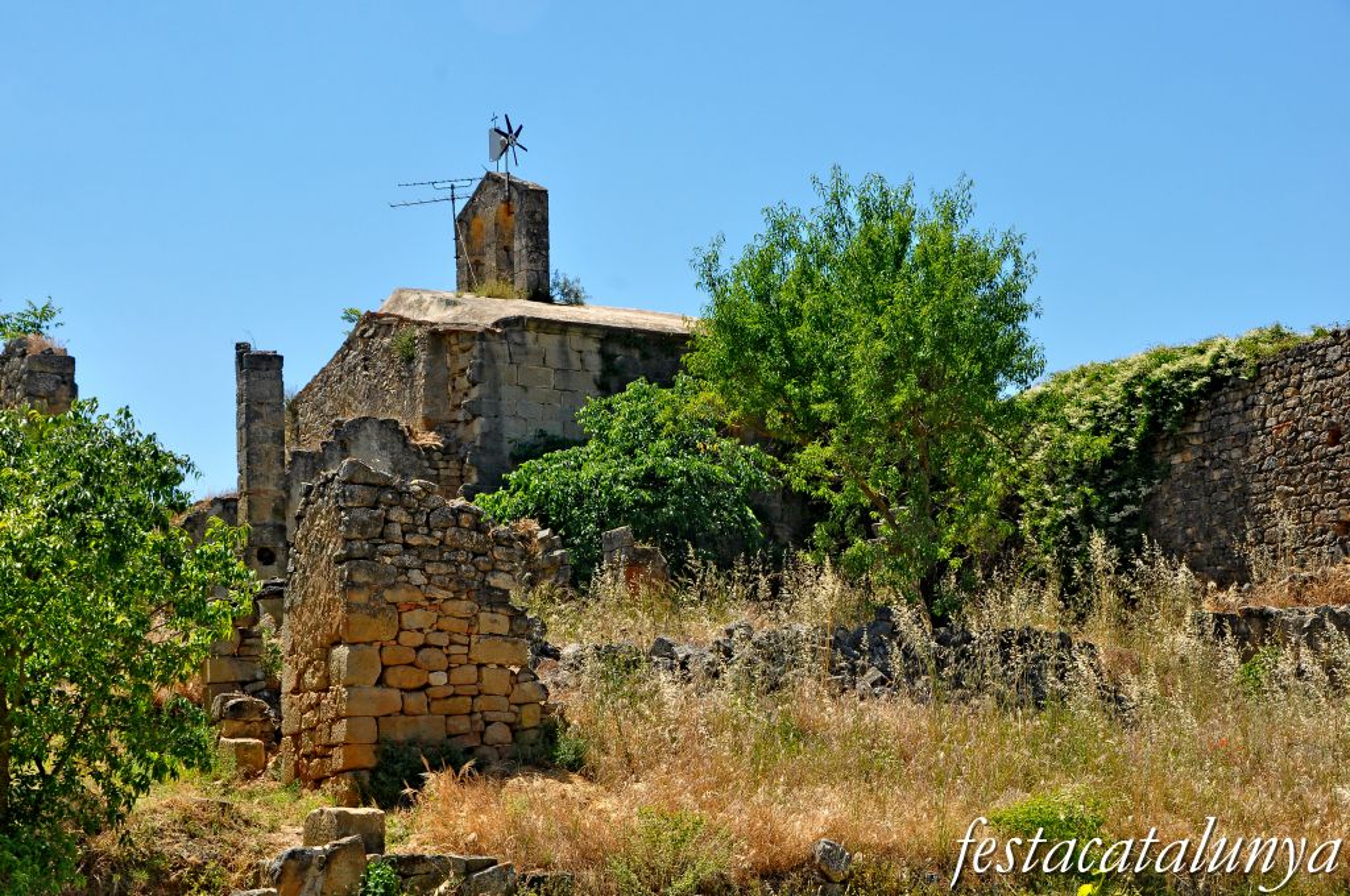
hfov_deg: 28.1
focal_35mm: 72
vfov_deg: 18.9
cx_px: 675
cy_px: 448
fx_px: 2697
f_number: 11
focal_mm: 48
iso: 640
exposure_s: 1/500
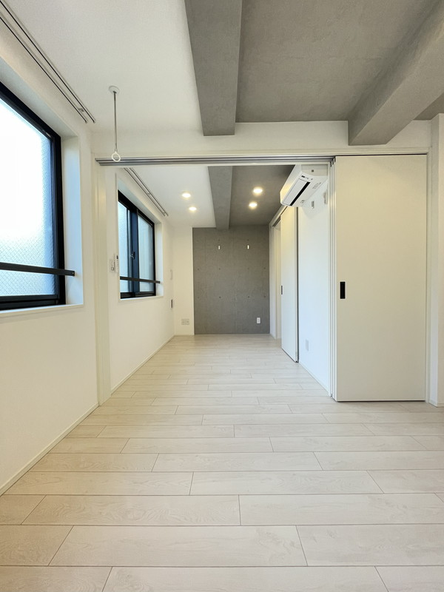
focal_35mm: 14
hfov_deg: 85.7
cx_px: 222
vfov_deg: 102.1
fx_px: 239
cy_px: 296
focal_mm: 1.55
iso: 200
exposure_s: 1/99
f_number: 2.4
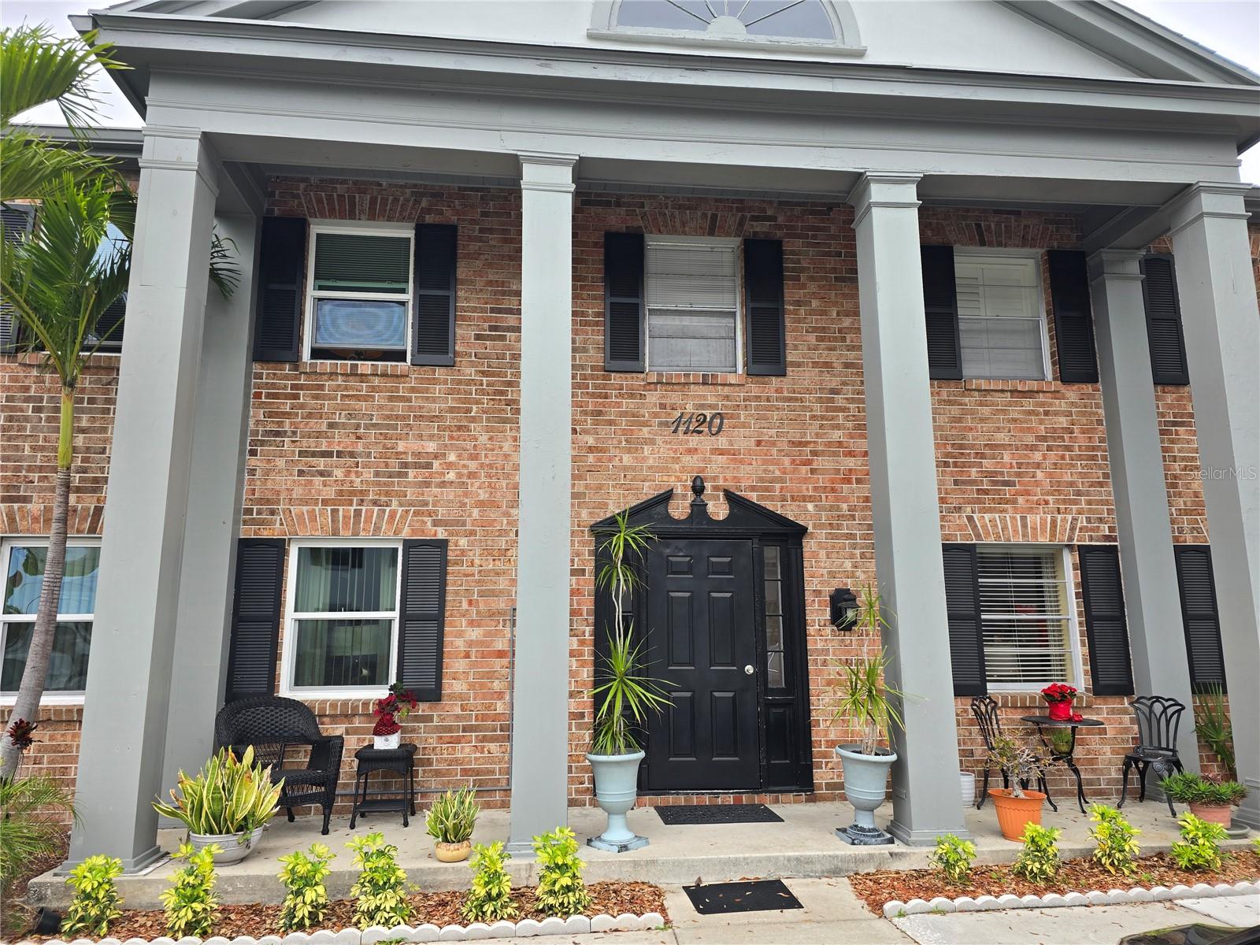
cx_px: 630
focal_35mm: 23
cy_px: 472
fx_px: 837
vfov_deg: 58.9
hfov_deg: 73.9
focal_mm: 6.3
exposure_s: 1/180
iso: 16
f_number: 1.7
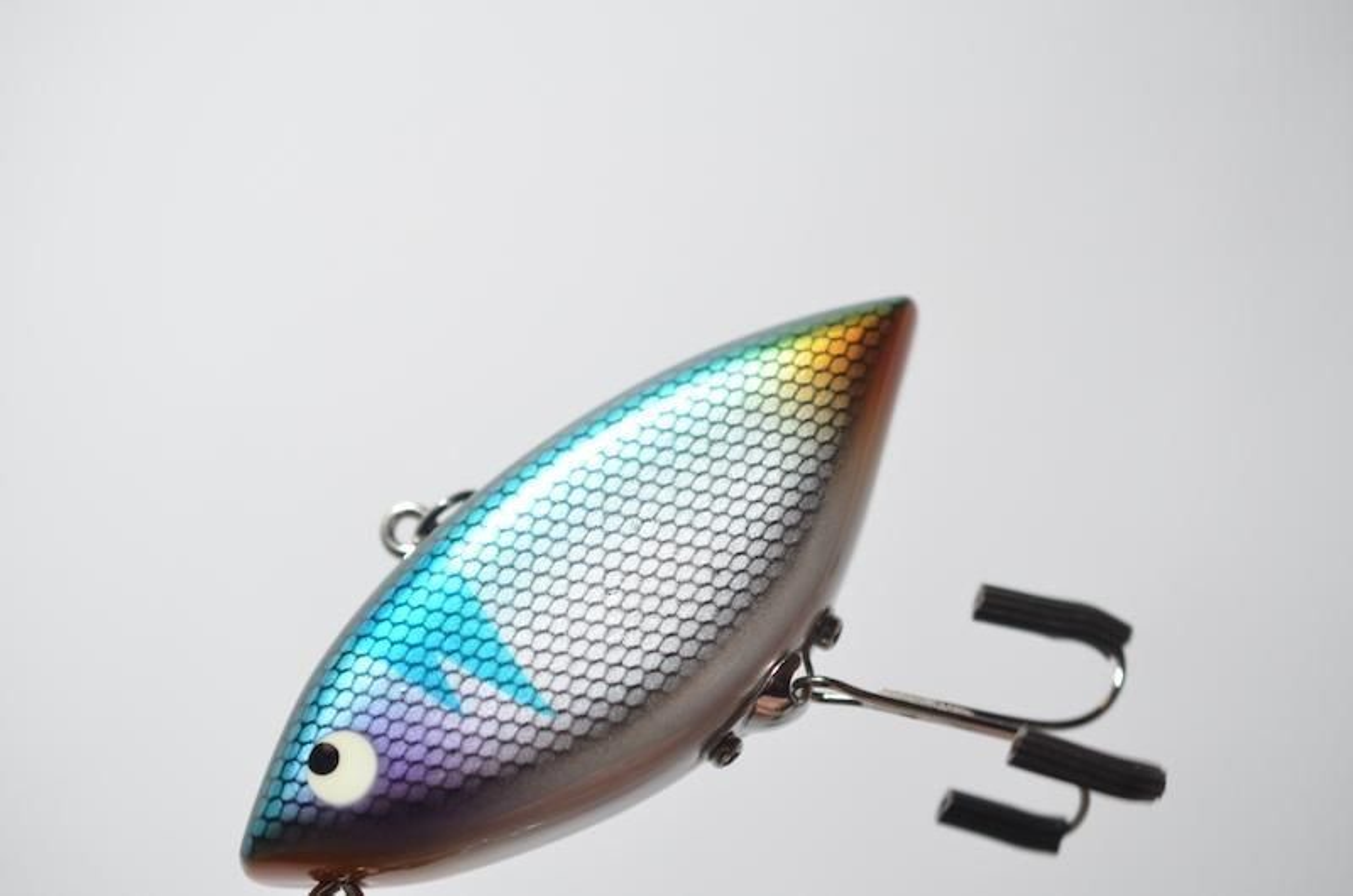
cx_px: 676
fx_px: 2250
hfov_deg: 33.5
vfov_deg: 22.5
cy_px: 448
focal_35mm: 60
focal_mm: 40
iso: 800
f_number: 4.5
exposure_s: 1/80
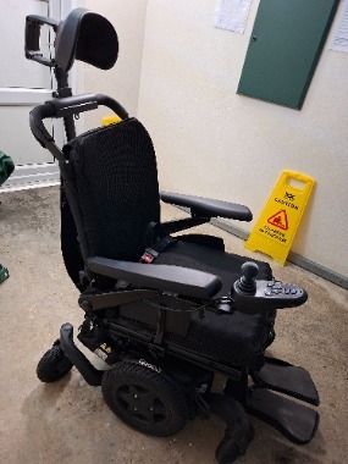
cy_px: 232
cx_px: 174
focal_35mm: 23
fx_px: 308
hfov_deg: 58.9
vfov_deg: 73.9
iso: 320
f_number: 1.8
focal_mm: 5.54
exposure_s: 1/25
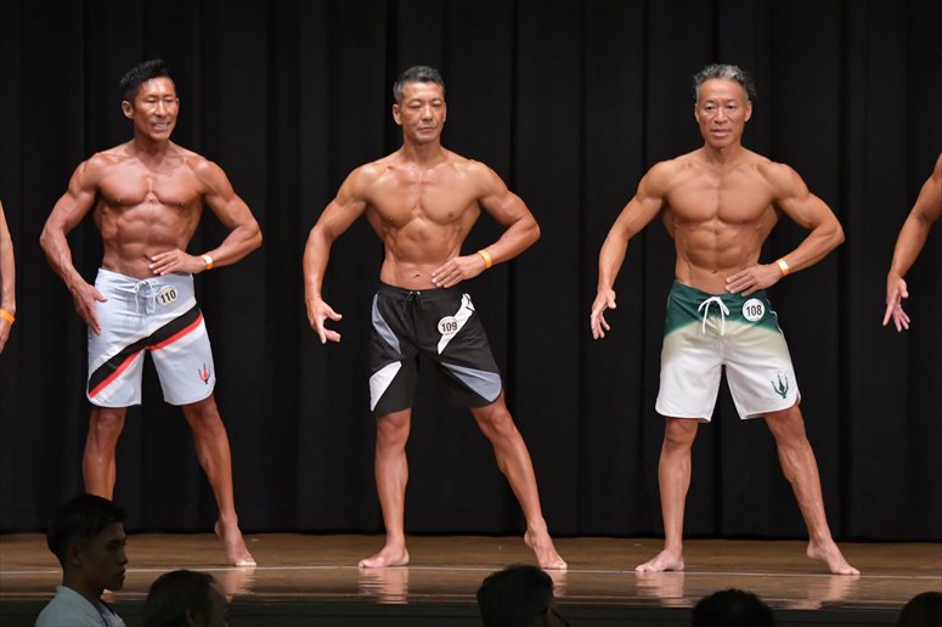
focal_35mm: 202
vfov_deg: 6.8
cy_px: 314
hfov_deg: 10.2
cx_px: 471
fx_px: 5283
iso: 6400
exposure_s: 1/400
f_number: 5.6
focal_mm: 135
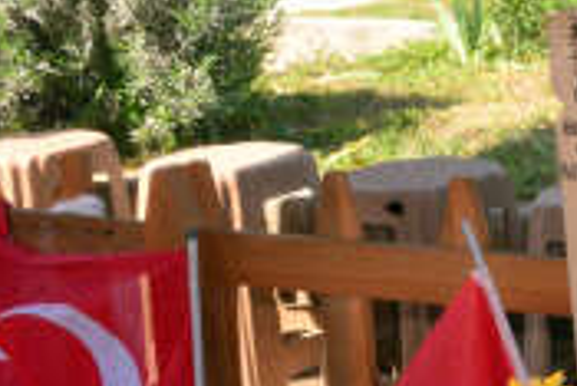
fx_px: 2310
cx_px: 1012
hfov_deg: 13.0
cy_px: 137
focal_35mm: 144
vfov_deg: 9.5
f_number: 25
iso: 2500
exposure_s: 1/200
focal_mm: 36
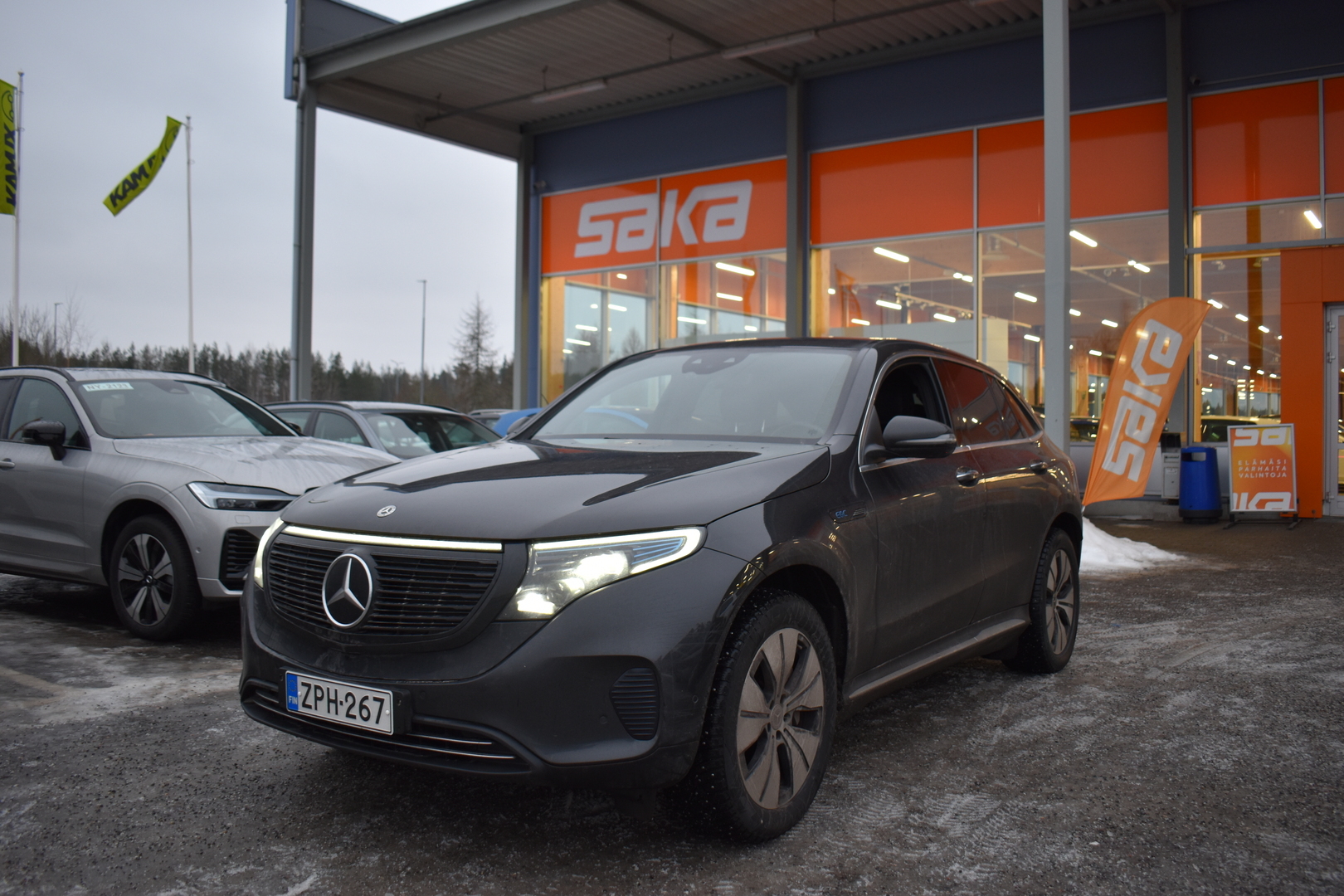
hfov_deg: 61.9
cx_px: 672
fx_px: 1120
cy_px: 448
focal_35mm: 30
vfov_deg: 43.6
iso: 400
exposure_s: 1/60
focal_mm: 20
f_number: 4
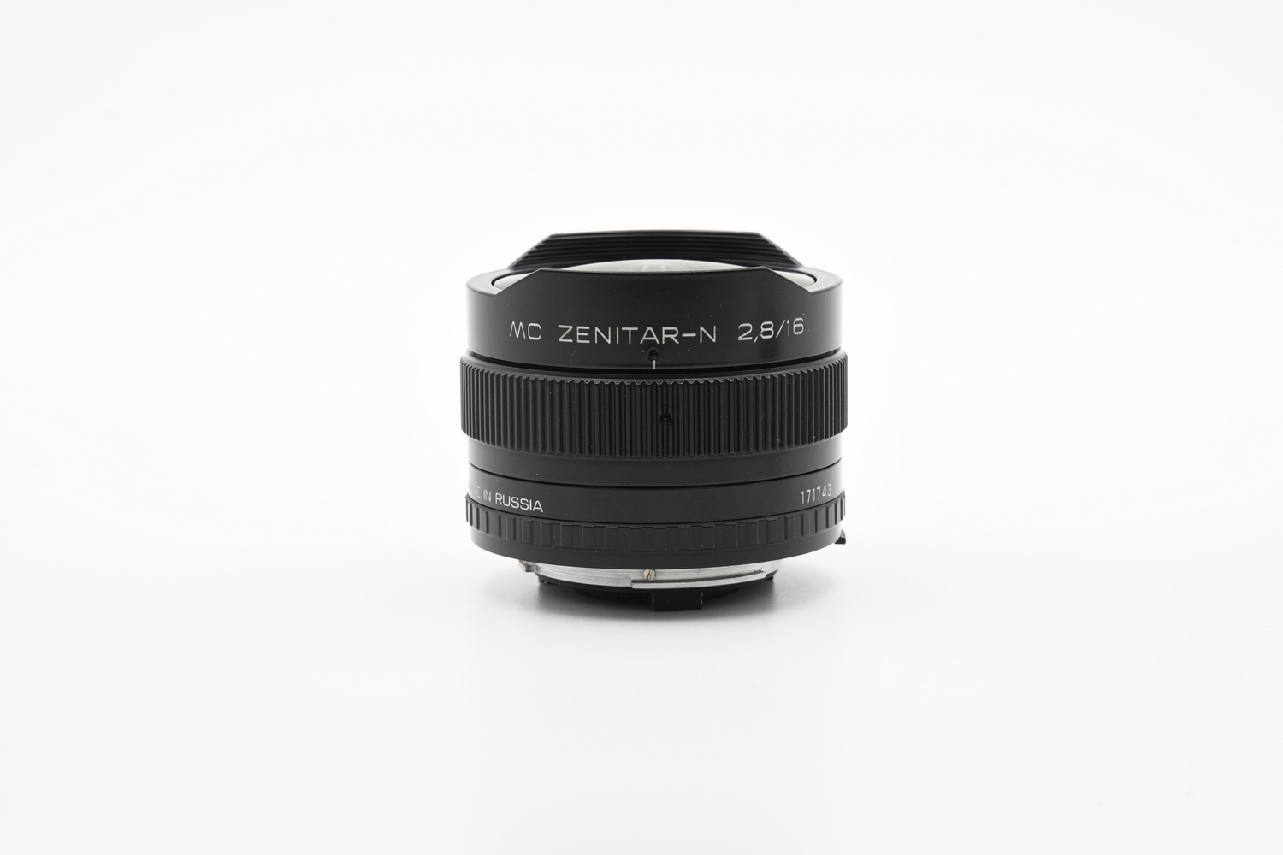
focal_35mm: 120
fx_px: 4276
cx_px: 642
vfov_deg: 11.4
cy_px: 428
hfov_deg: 17.1
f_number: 11
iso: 1600
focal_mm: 80
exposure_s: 1/125
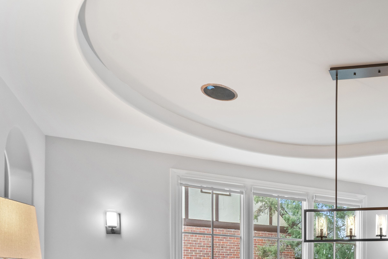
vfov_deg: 32.7
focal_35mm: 35
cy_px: 292
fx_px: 377
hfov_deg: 47.3
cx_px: 369
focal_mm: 14
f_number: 9
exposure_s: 1/1.67
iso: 400
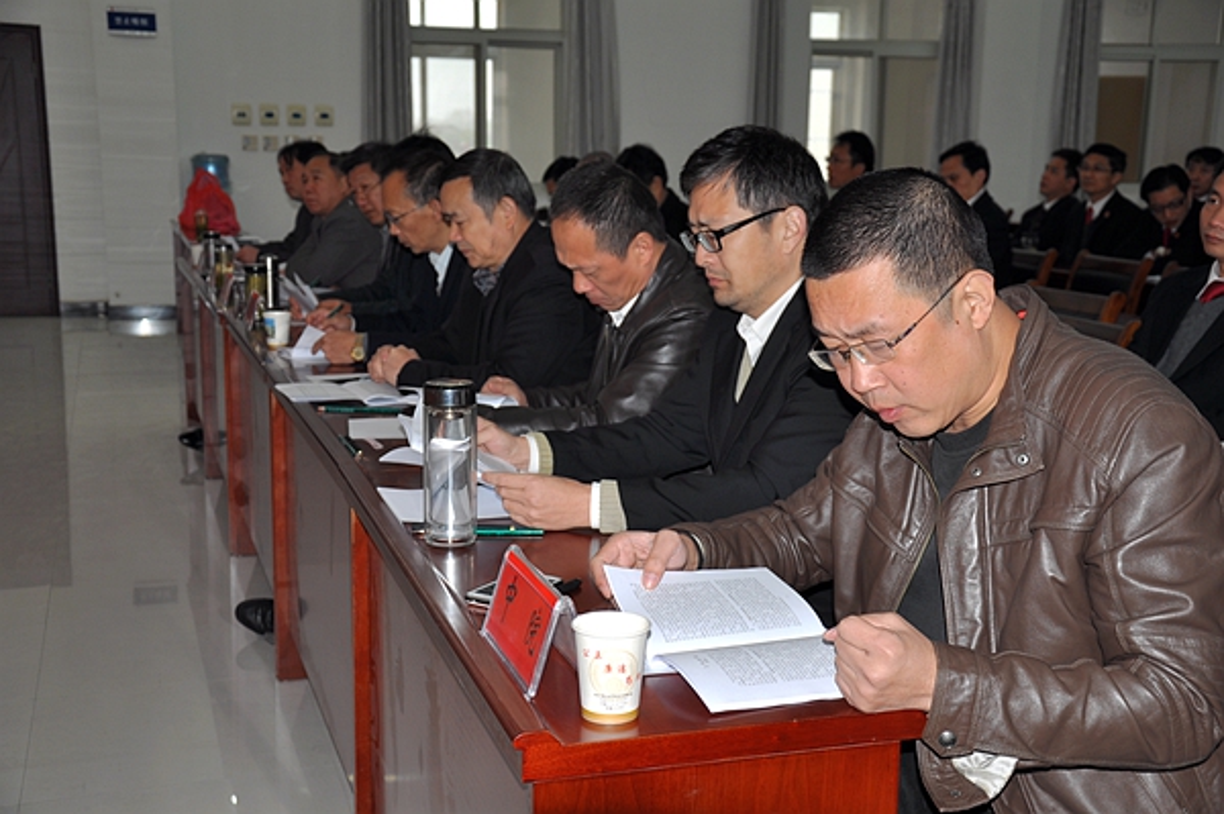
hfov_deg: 43.6
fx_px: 1529
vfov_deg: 29.8
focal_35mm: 45
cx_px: 612
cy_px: 407
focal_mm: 30
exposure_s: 1/60
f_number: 4.2
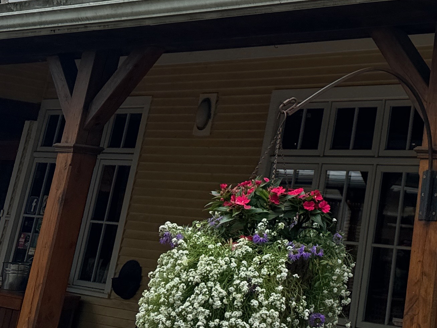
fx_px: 934
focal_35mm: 74
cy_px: -130
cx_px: 540
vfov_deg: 18.2
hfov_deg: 23.7
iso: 80
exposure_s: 1/3802
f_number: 1.78
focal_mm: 6.76
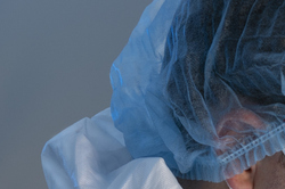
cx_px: 605
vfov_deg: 4.8
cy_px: 366
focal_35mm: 281
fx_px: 2222
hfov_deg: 7.0
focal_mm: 56
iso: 100
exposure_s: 1/60
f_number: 4.5
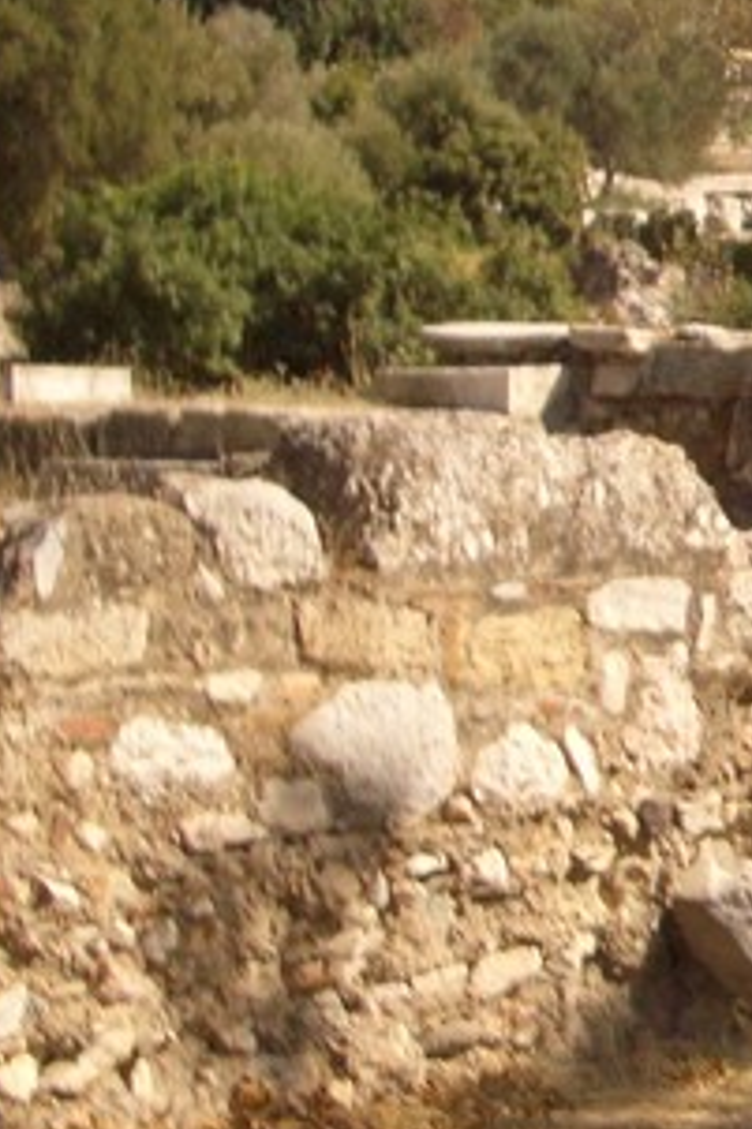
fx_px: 4235
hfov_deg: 9.7
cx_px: 1321
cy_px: 26
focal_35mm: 135
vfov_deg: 15.0
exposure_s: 1/1250
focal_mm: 8.2
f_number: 3.1
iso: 100
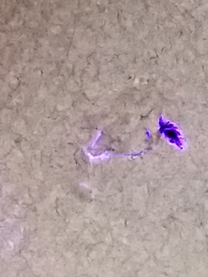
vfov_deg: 67.3
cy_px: 138
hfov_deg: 53.1
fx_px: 208
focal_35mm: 26
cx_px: 104
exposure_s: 1/50
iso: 640
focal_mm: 4.3
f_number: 1.7
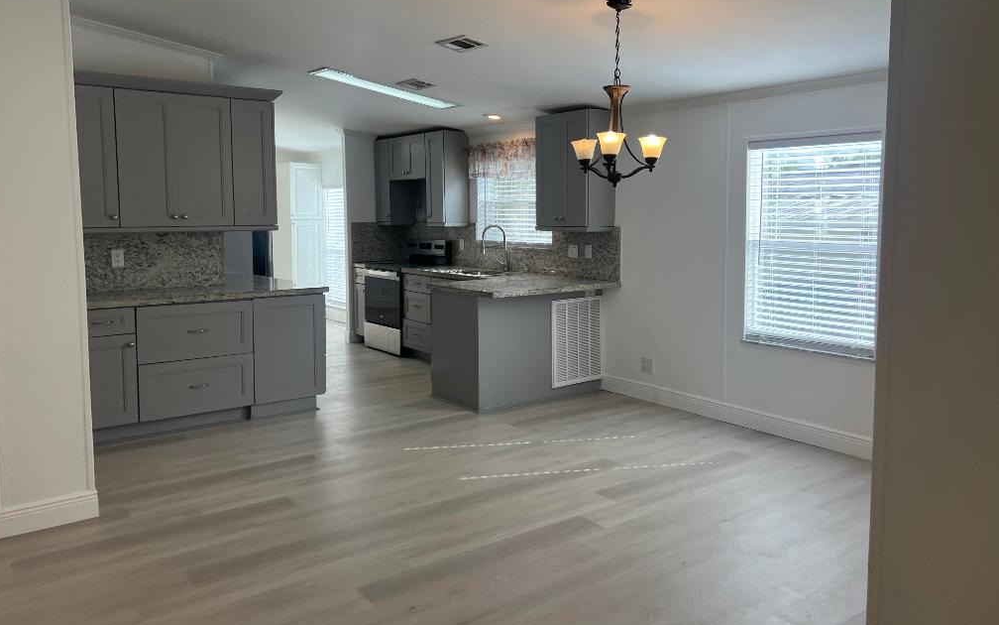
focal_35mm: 28
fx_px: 762
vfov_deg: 44.4
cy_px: 272
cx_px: 497
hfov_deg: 66.5
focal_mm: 5.7
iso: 50
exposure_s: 1/162
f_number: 1.5
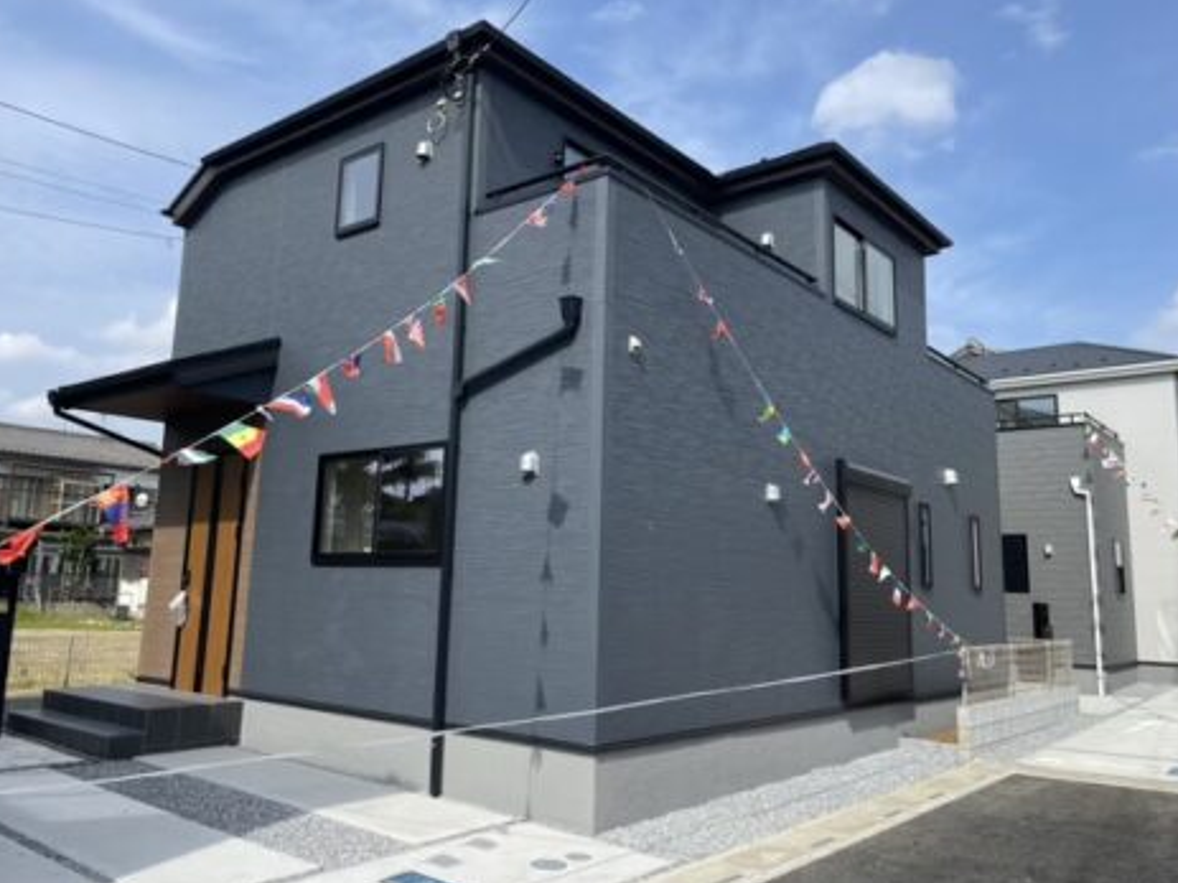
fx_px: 919
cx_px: 572
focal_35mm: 27
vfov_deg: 51.3
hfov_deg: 65.3
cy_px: 416
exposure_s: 1/2545
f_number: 1.6
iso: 32
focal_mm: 5.1
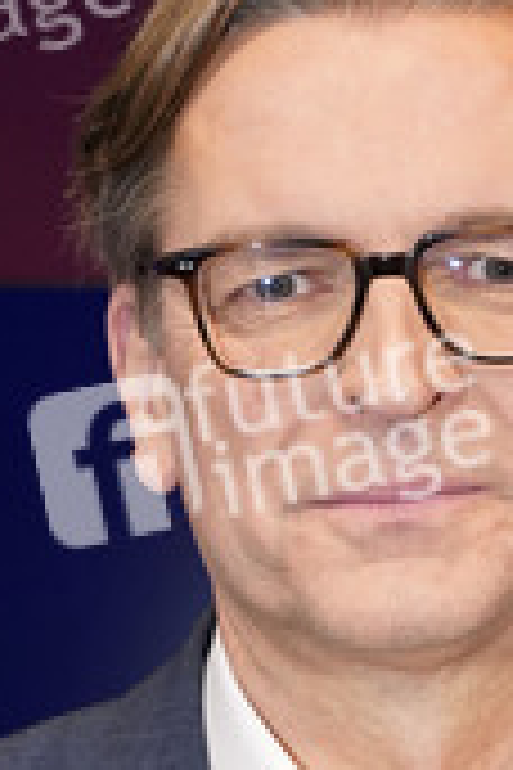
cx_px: 392
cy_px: 666
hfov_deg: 15.3
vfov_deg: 22.4
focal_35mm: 89
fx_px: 1902
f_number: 5.6
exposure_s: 1/125
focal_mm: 38
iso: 2000
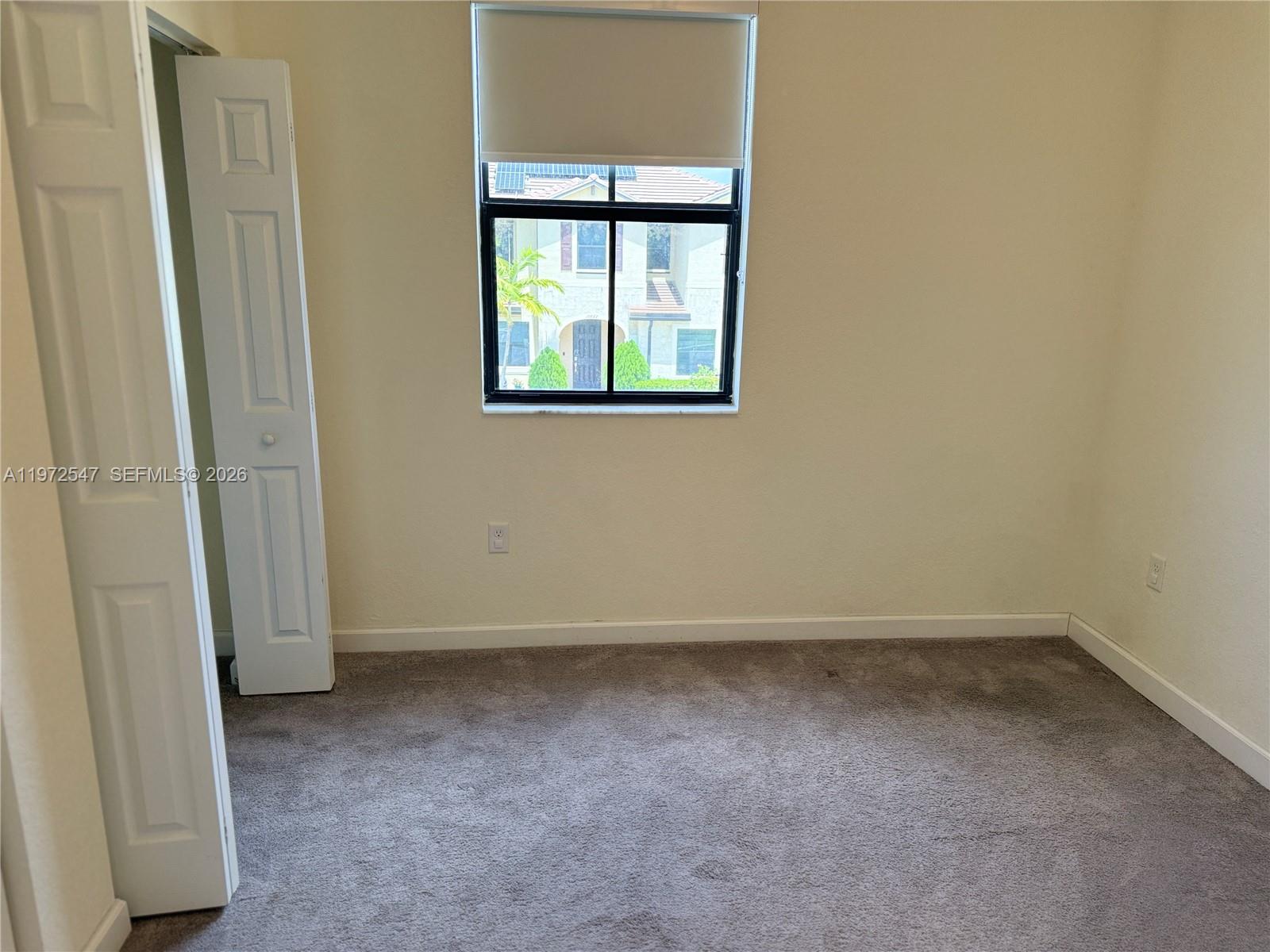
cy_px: 476
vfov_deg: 56.8
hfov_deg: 71.6
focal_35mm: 24
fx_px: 881
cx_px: 635
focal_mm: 6.76
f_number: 1.78
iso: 200
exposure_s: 1/240
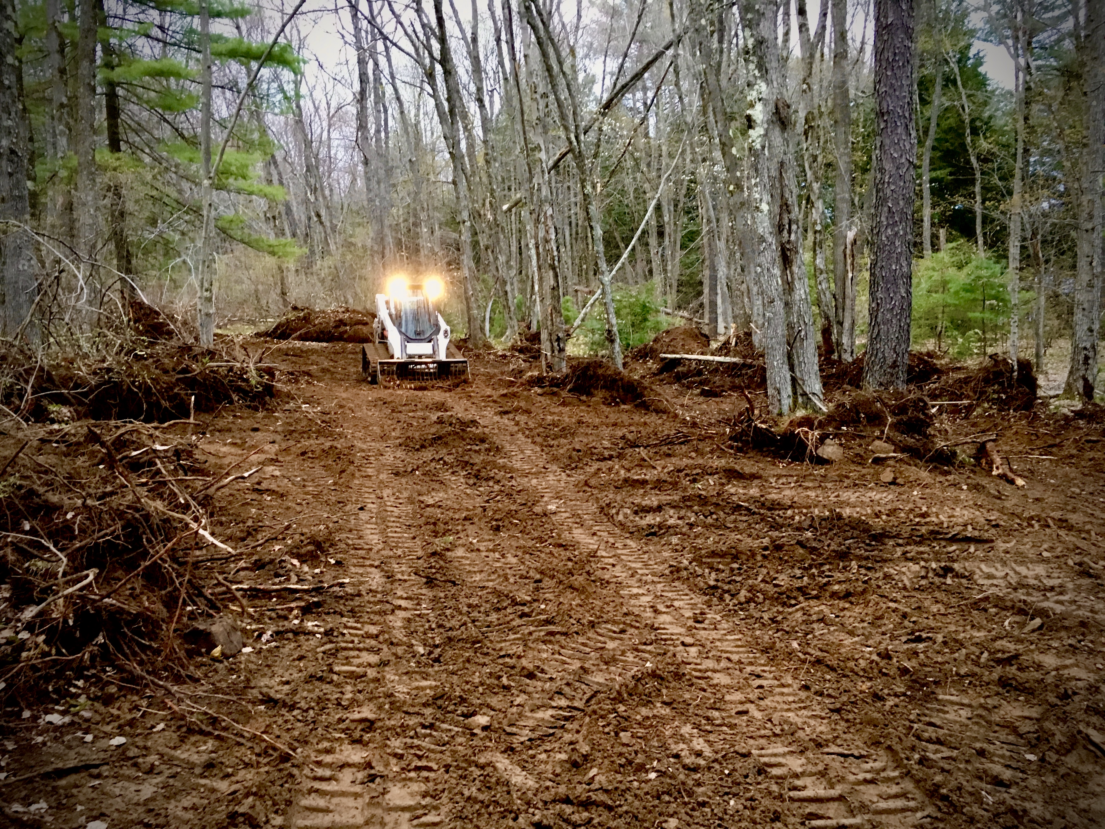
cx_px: 552
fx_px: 926
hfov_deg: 61.7
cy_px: 414
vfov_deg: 48.2
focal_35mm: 29
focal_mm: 4.15
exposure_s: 1/17
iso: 200
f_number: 2.2
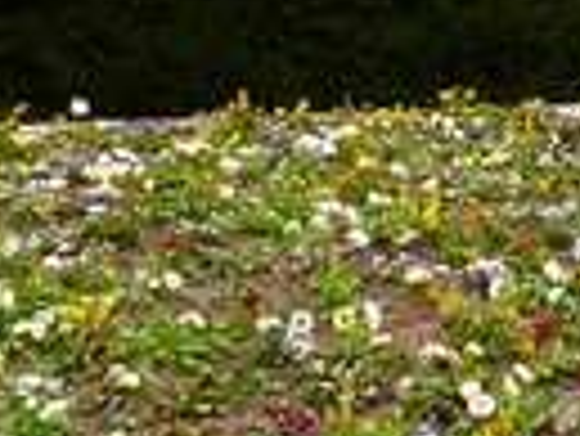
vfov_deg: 9.0
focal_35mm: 163
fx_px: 2734
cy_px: -31
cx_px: 877
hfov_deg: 11.6
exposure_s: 1/200
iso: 100
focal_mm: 7.4
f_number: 4
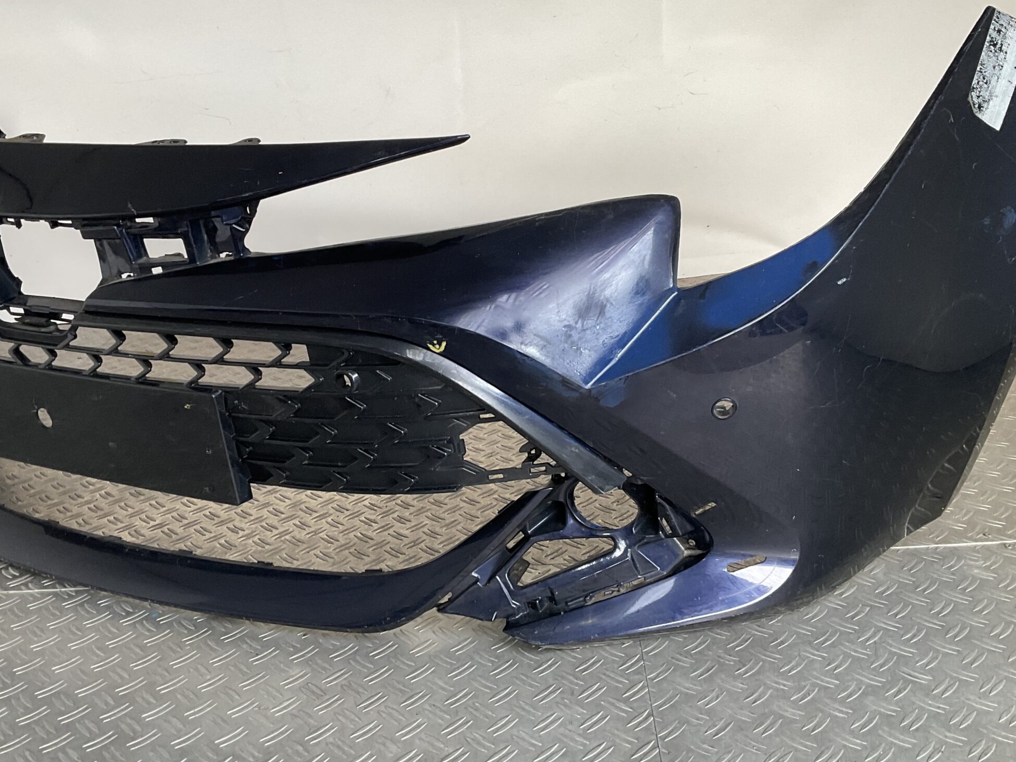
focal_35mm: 38
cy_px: 372
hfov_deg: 48.9
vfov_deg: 37.7
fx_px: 1115
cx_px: 466
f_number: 1.8
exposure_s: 1/50
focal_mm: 3
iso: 50
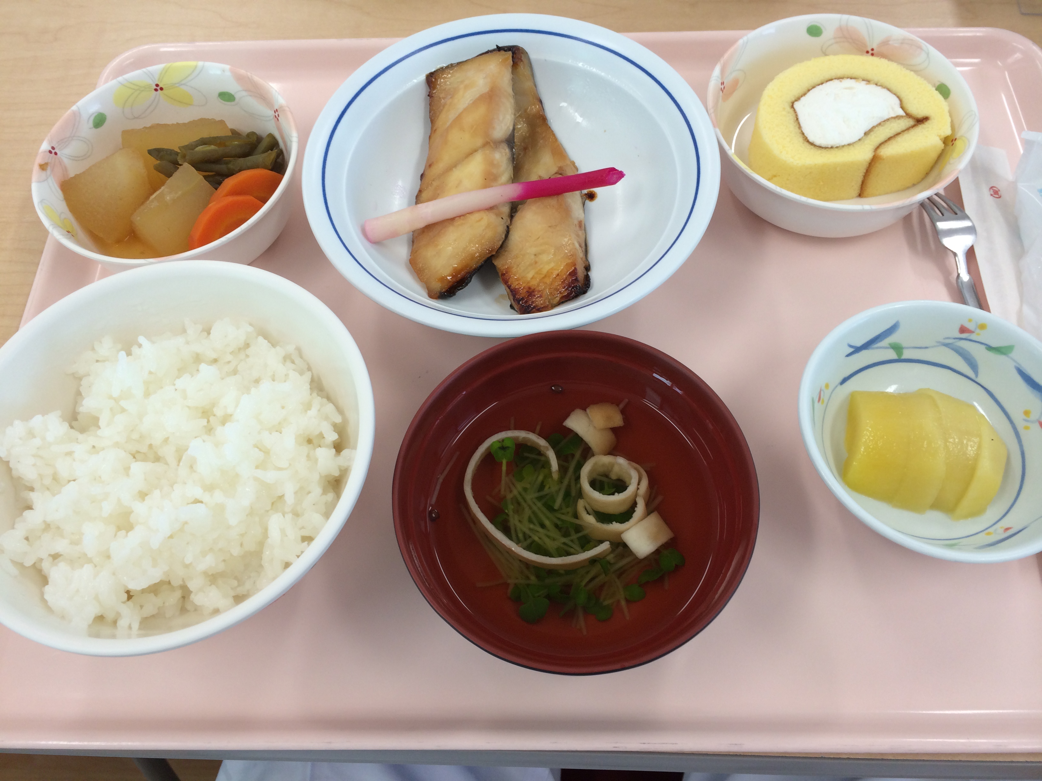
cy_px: 390
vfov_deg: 46.8
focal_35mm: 30
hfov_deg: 60.0
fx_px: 903
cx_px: 521
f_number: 2.2
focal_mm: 4.12
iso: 50
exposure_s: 1/60
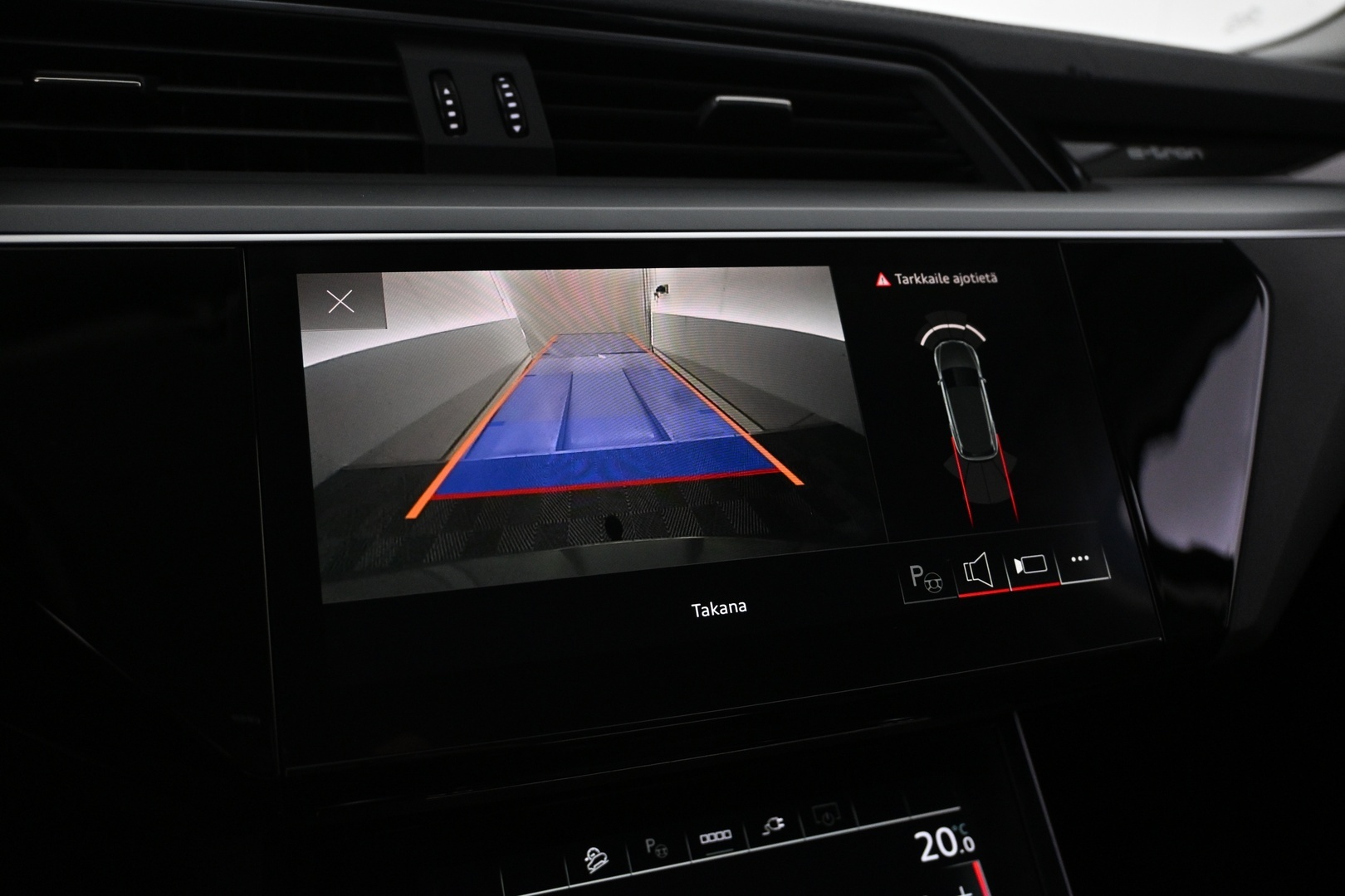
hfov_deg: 60.7
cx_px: 672
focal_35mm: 31
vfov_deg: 42.6
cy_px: 448
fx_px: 1149
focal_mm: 20.5
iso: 1600
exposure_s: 1/60
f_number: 3.8
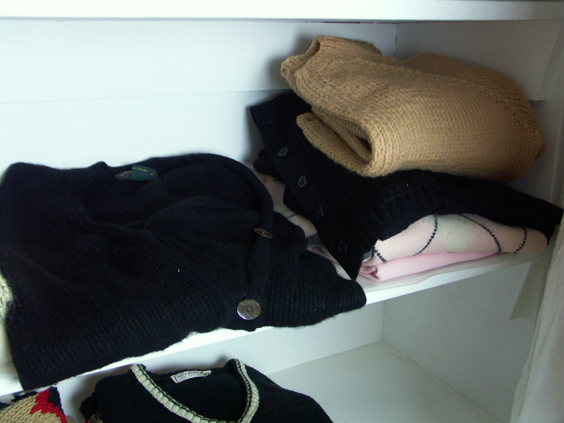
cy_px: 212
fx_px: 554
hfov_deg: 54.0
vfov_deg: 41.8
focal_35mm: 34
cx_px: 282
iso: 100
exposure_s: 1/25
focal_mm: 8.77
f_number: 3.2
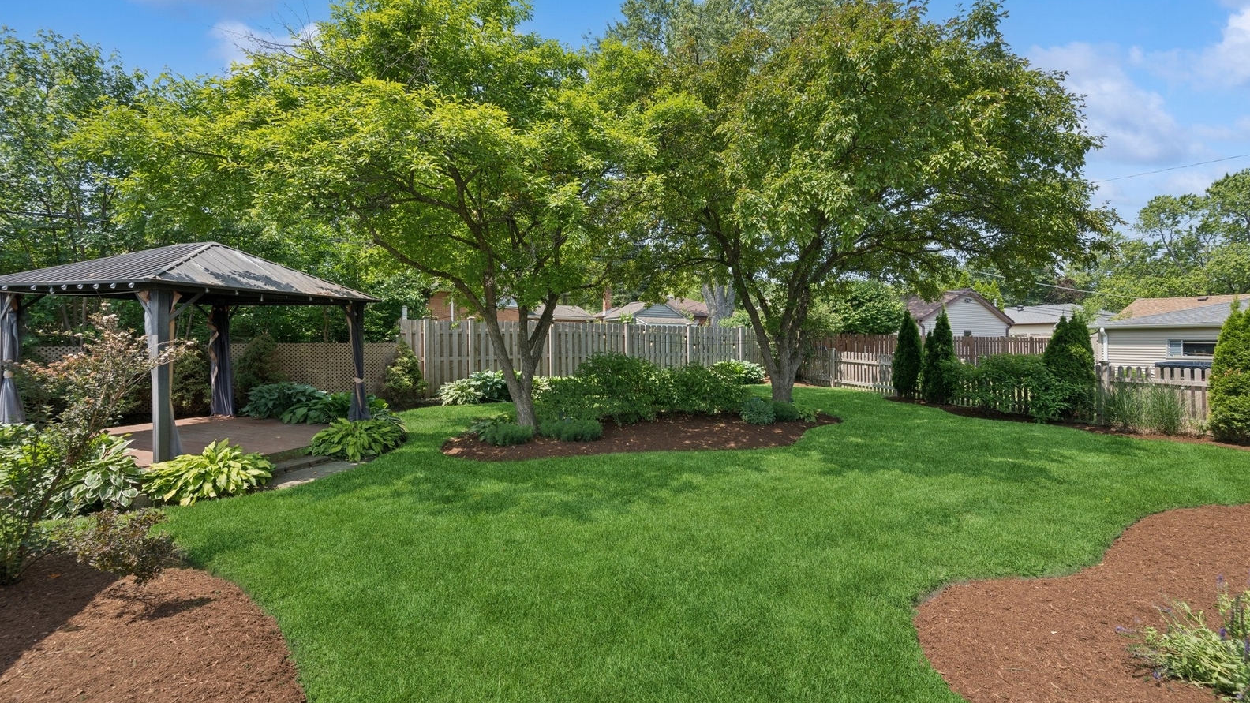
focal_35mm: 15
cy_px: 335
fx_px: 497
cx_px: 633
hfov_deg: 103.0
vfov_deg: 70.5
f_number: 9
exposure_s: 1/200
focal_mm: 14
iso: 200
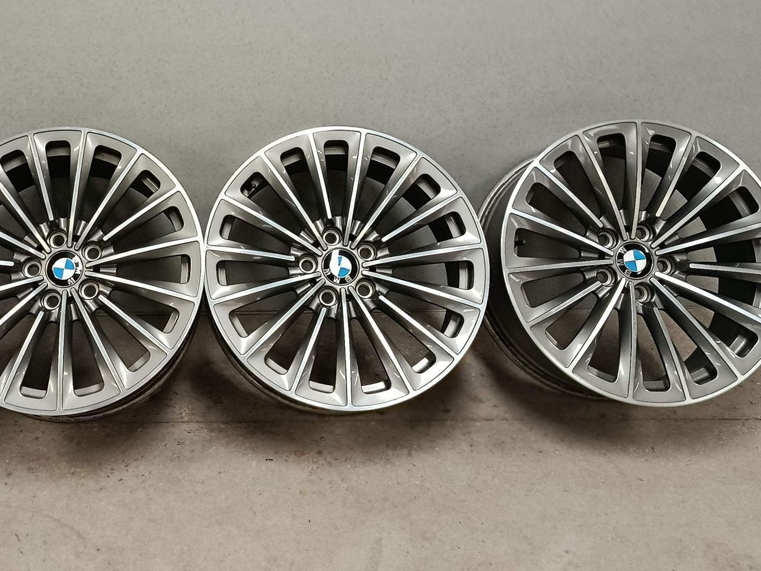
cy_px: 138
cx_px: 198
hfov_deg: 47.3
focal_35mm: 38
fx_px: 835
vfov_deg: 36.8
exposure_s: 1/33.3
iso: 1097
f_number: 1.7
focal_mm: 5.31
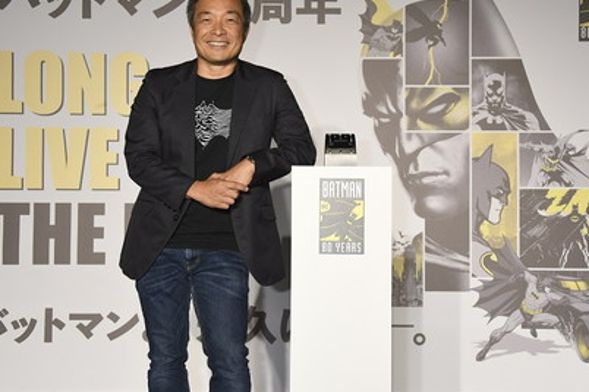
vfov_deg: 16.6
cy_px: 176
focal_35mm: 82
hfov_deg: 24.8
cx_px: 309
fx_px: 1342
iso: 2000
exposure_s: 1/125
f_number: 6.3
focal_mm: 44
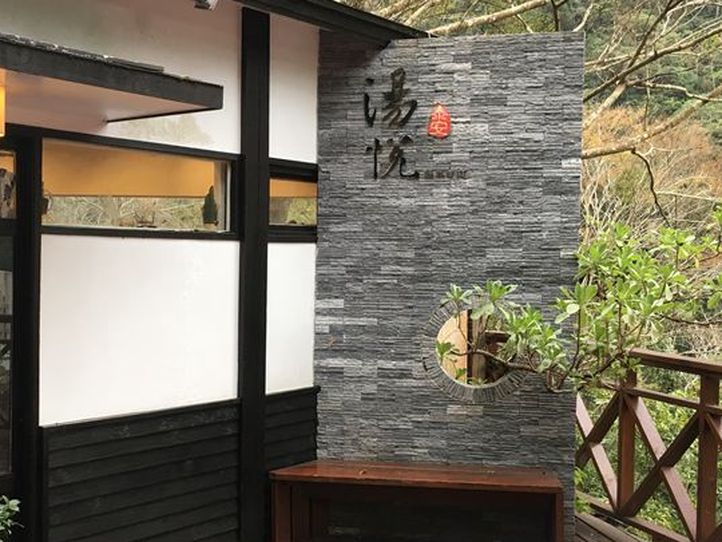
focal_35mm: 43
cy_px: 296
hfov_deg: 43.2
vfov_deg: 33.6
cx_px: 237
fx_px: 897
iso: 25
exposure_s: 1/40
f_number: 2.2
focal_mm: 4.15
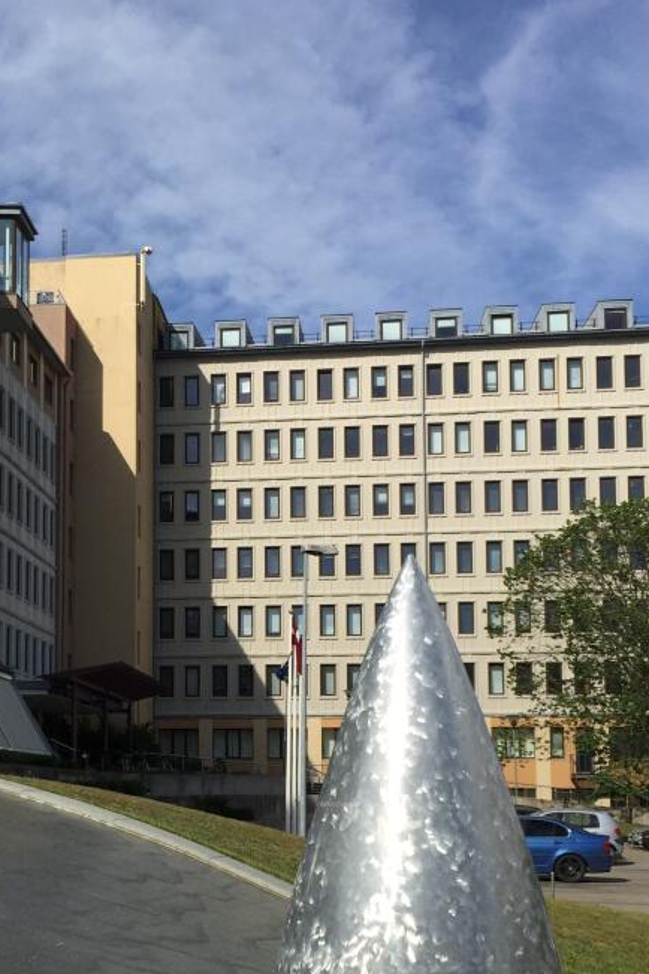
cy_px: 692
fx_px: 1271
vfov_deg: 41.1
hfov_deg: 28.4
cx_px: 192
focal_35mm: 47
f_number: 2.2
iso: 32
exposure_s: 1/4405
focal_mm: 4.15
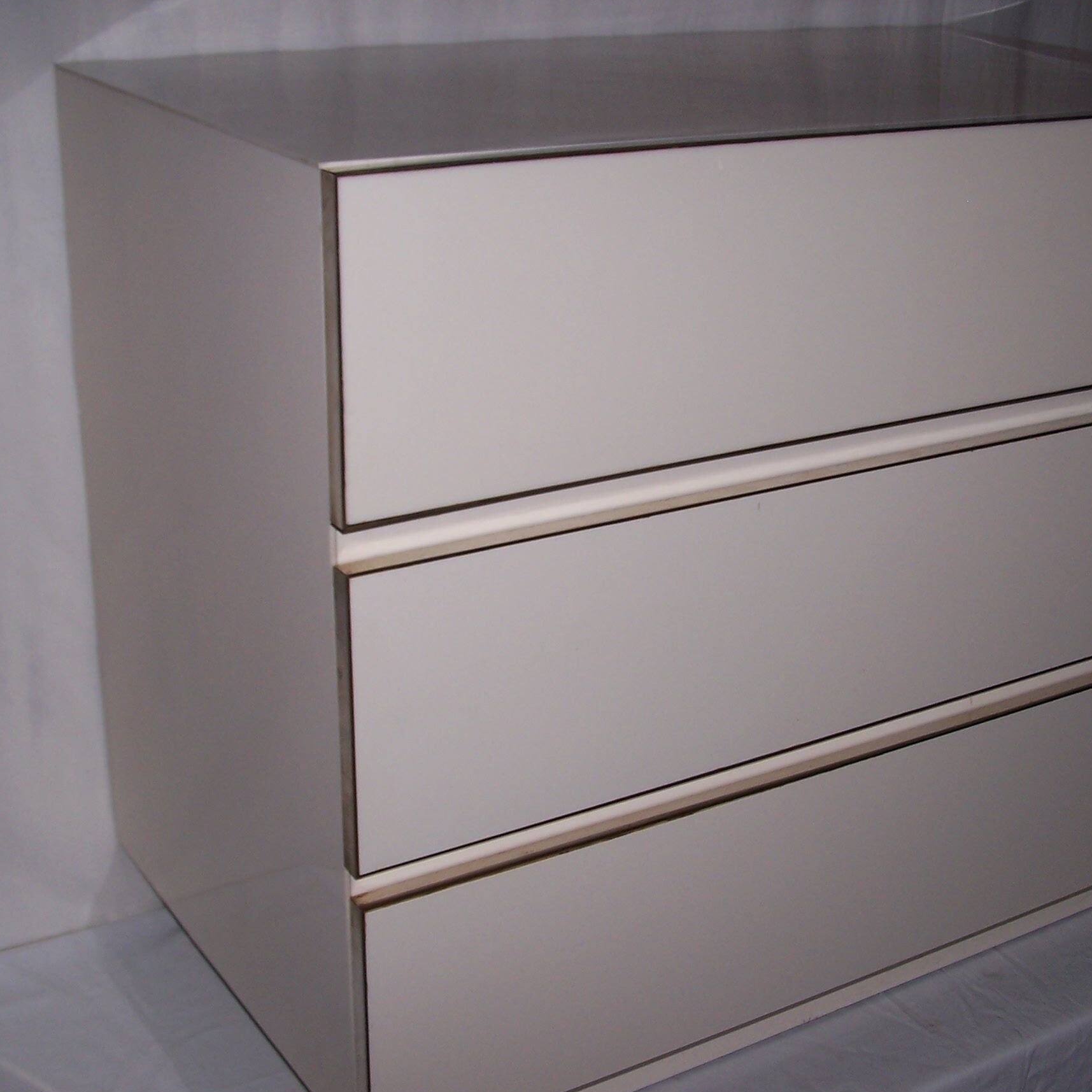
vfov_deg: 30.0
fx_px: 2034
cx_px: 662
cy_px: 545
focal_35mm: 57
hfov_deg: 30.0
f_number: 3.2
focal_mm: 8
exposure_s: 1/60
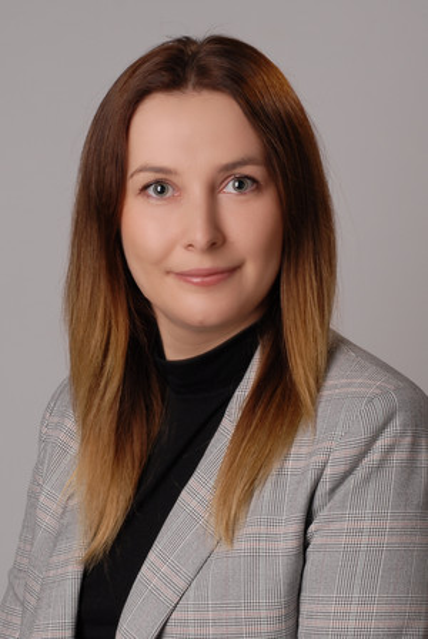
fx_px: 1333
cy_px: 320
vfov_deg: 27.0
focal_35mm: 75
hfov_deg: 18.2
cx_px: 214
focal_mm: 50
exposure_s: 1/125
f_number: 11
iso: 100
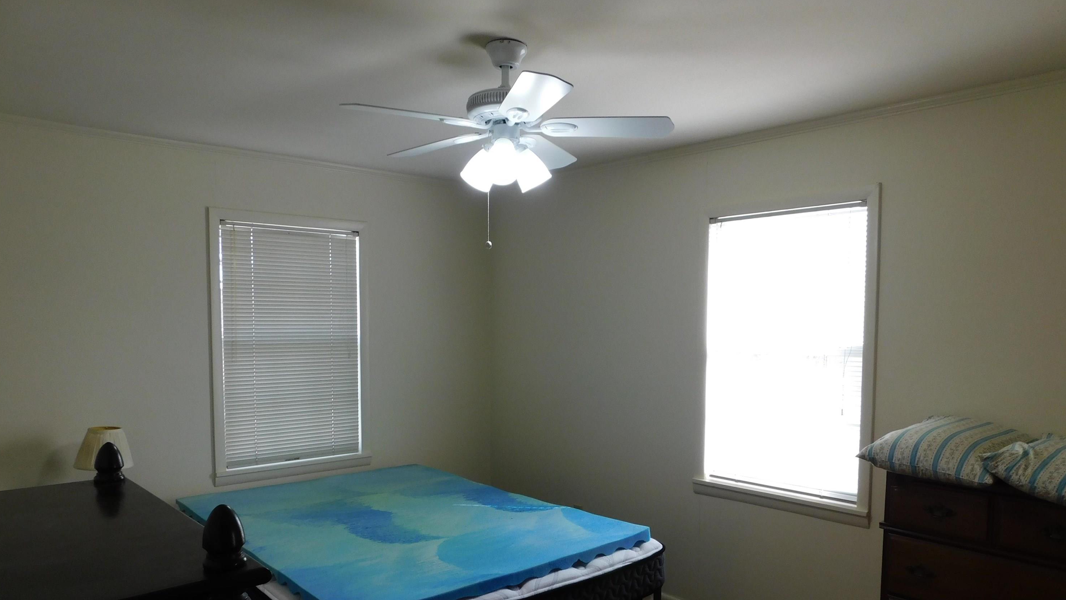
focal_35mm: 26
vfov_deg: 44.0
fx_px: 735
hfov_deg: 71.9
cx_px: 543
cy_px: 375
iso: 125
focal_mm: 4
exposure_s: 1/60
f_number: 3
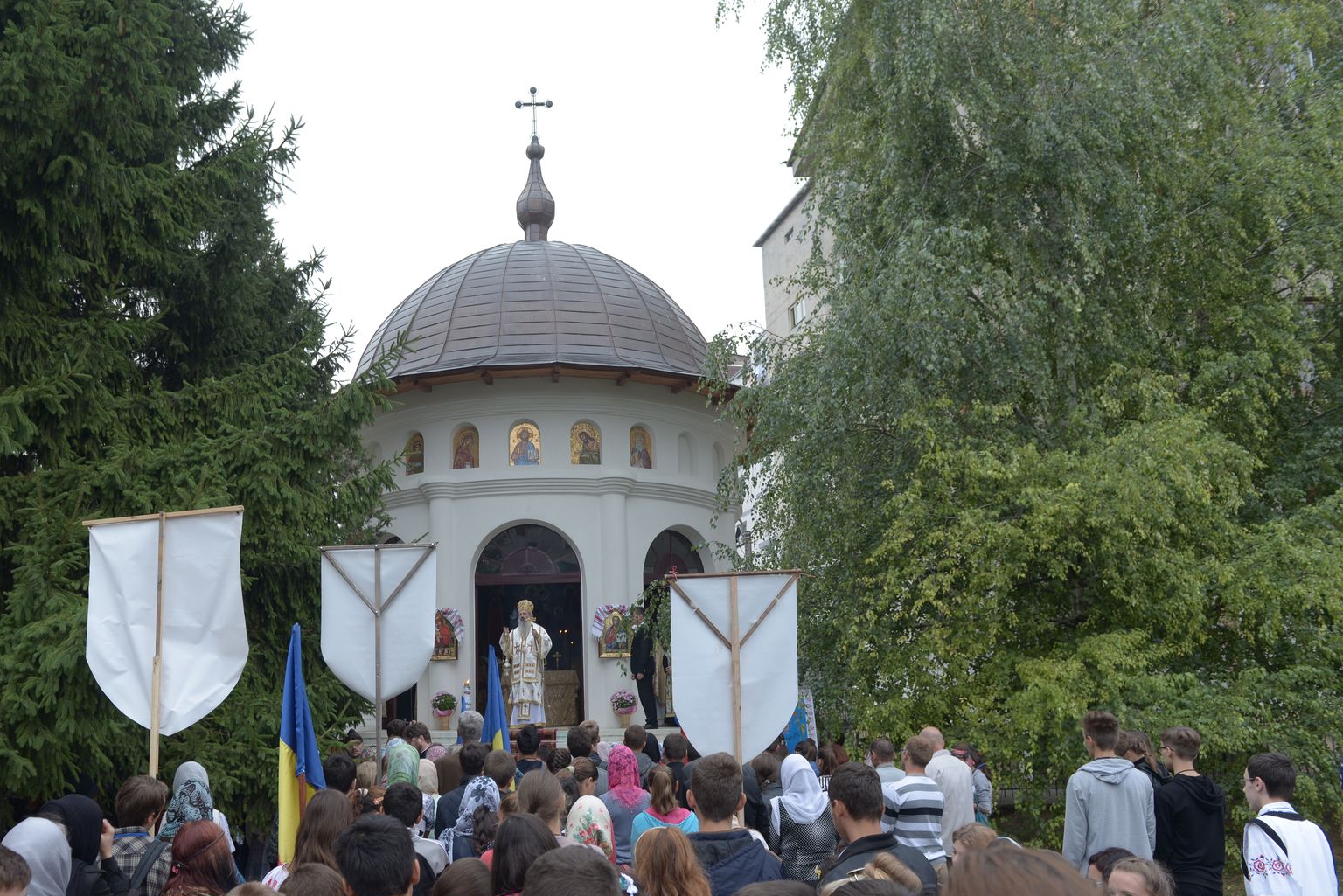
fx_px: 1119
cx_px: 510
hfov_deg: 61.1
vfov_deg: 43.5
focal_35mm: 30
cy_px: 511
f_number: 4
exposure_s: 1/60
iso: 100
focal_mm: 24
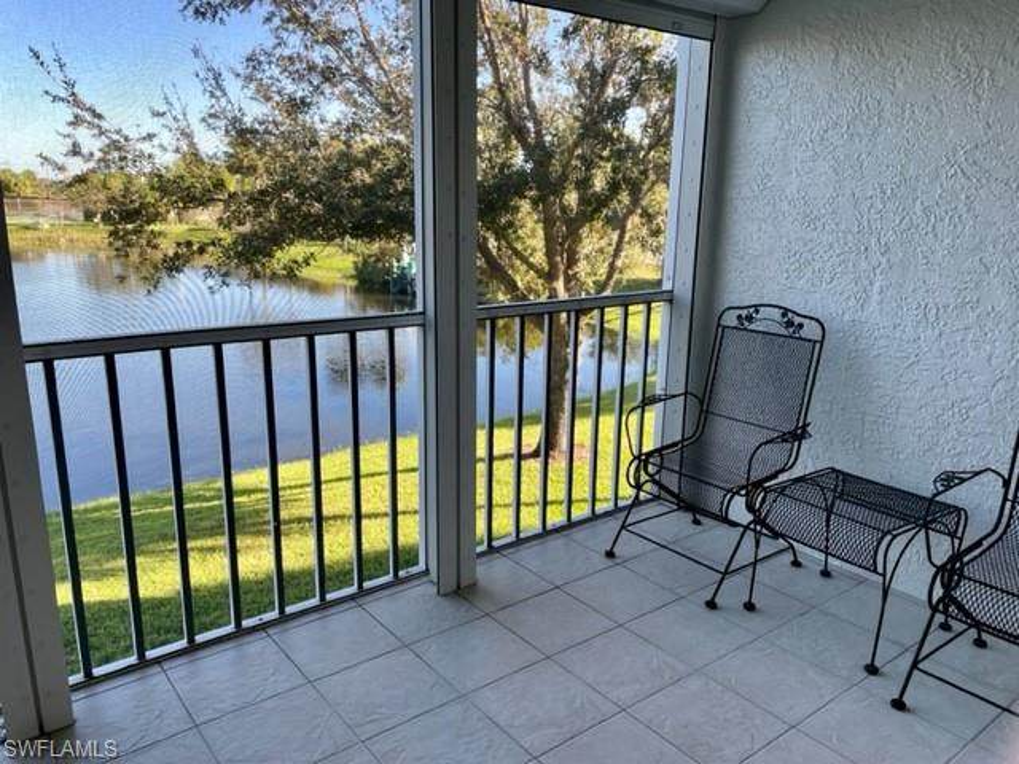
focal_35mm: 26
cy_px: 382
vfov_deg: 53.1
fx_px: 765
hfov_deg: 67.3
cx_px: 510
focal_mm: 4.2
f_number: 1.6
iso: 32
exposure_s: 1/126
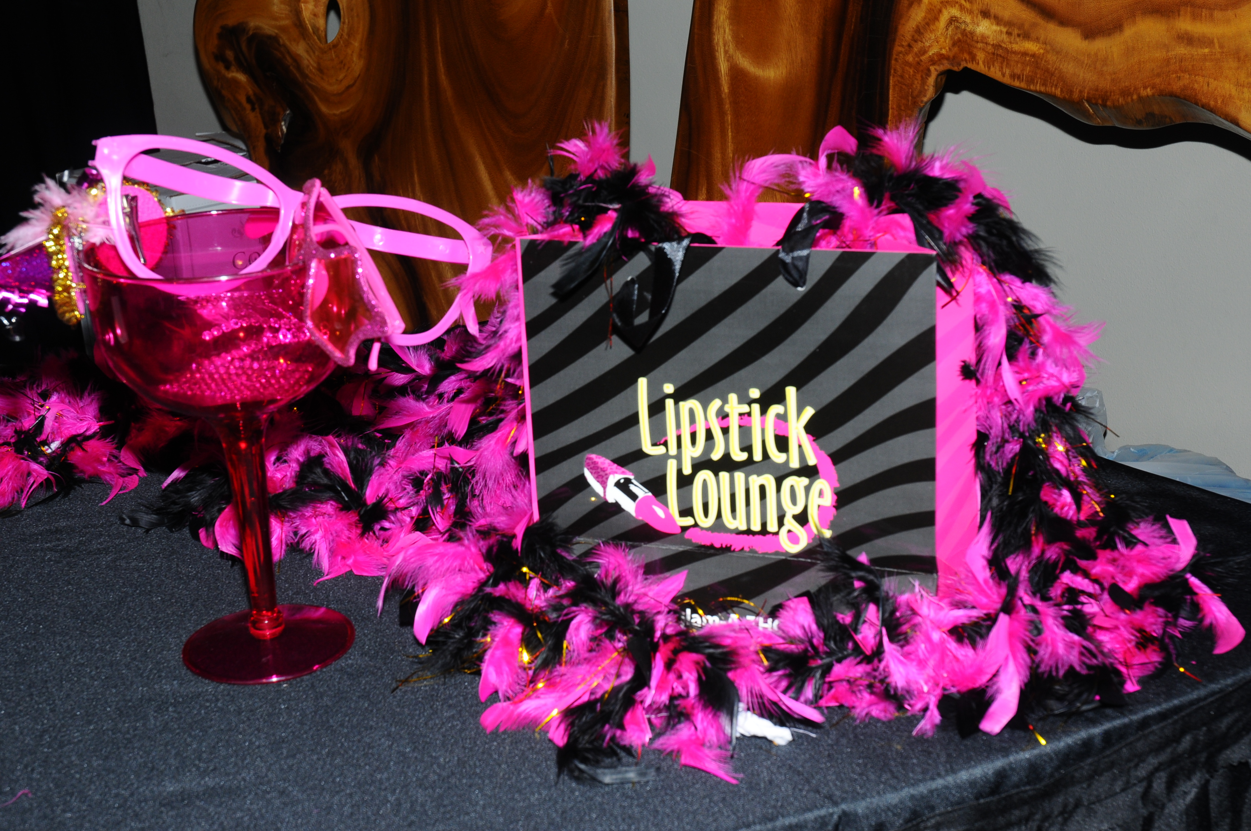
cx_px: 626
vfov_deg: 22.6
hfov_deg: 33.4
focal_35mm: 60
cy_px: 416
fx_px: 2082
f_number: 9
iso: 320
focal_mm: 40
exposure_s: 1/200
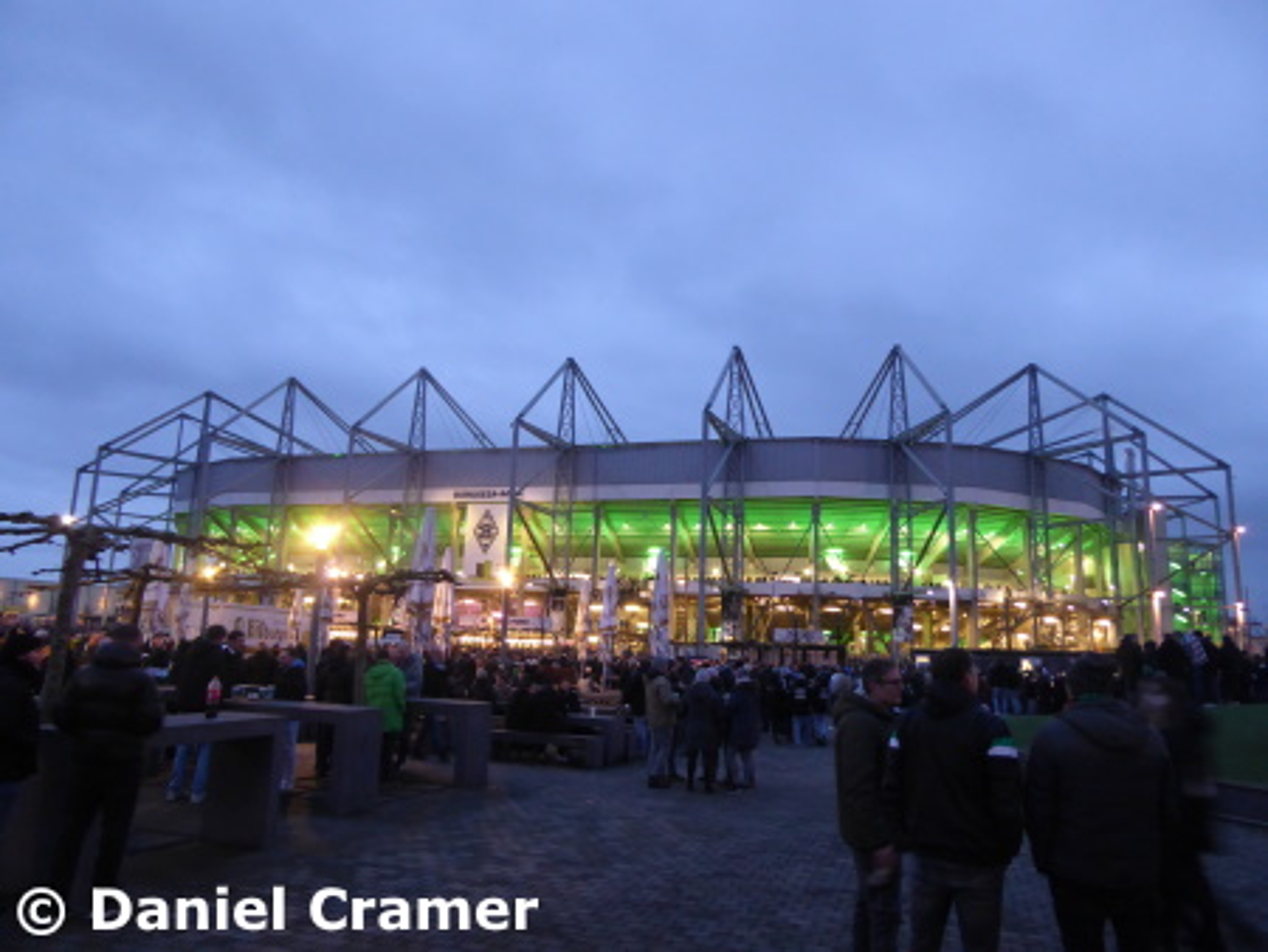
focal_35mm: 24
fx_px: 880
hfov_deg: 71.6
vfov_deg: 56.9
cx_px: 634
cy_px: 476
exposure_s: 1/6
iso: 400
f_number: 3.3
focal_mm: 4.3
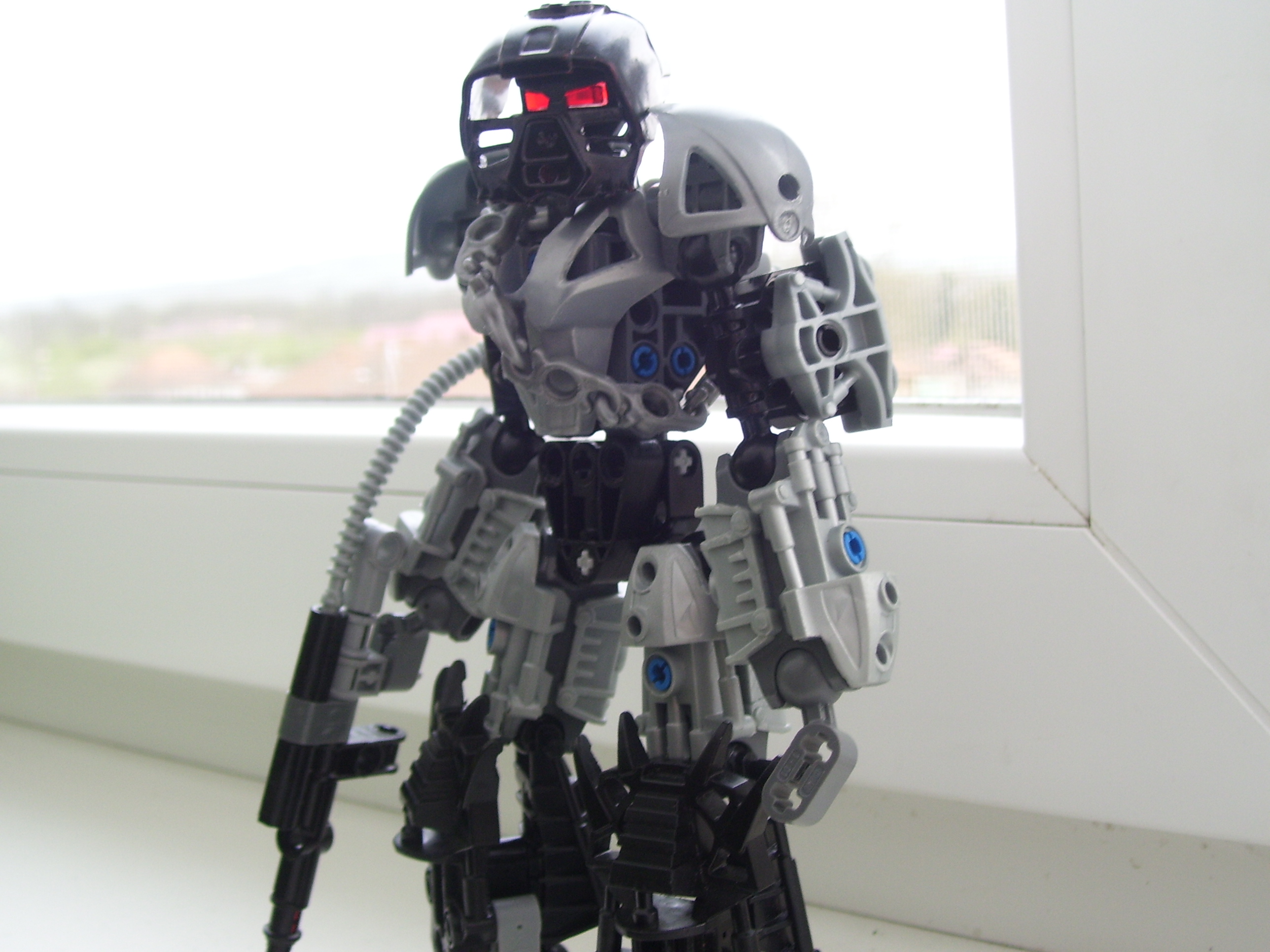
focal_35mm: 46
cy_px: 476
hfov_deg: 41.2
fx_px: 1688
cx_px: 635
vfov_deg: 31.5
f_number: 3
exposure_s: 1/45
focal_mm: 7.6
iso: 80
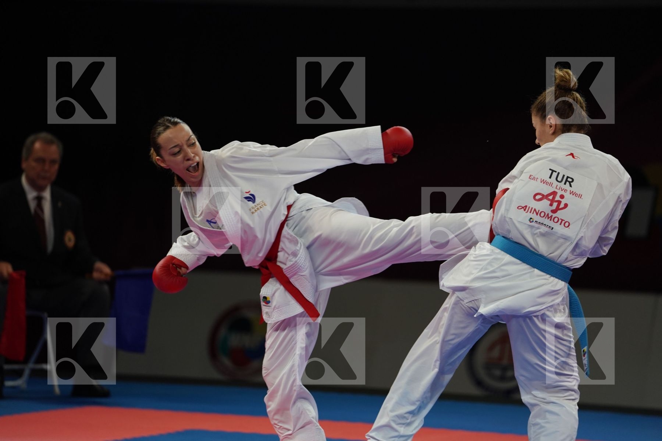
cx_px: 331
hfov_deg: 10.4
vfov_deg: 6.9
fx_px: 3641
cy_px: 220
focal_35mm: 198
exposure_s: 1/1000
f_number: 2.8
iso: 1250
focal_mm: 198
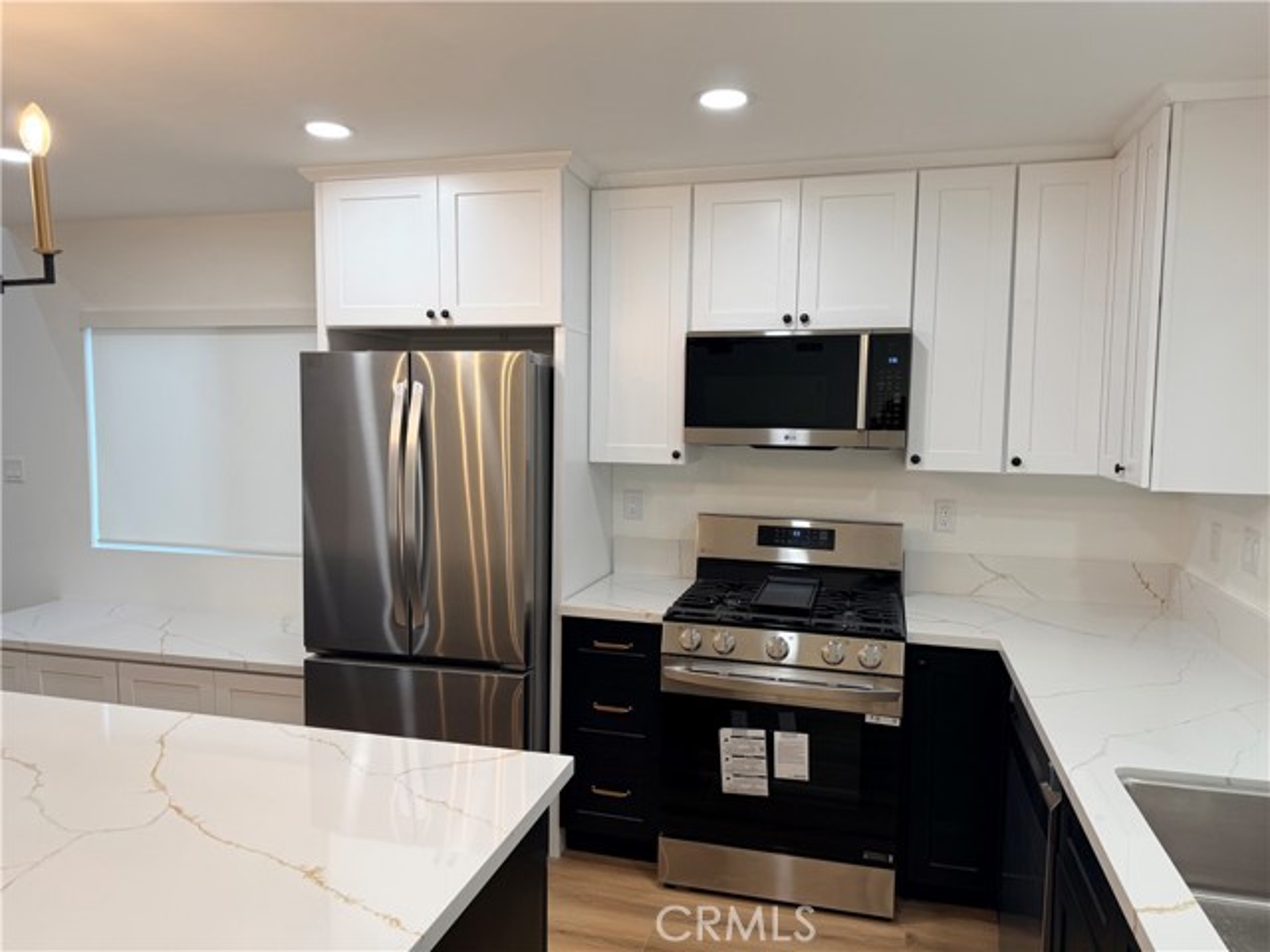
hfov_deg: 71.6
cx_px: 635
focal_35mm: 24
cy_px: 476
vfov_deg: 56.8
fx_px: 881
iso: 100
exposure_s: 1/120
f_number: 1.78
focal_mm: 6.76
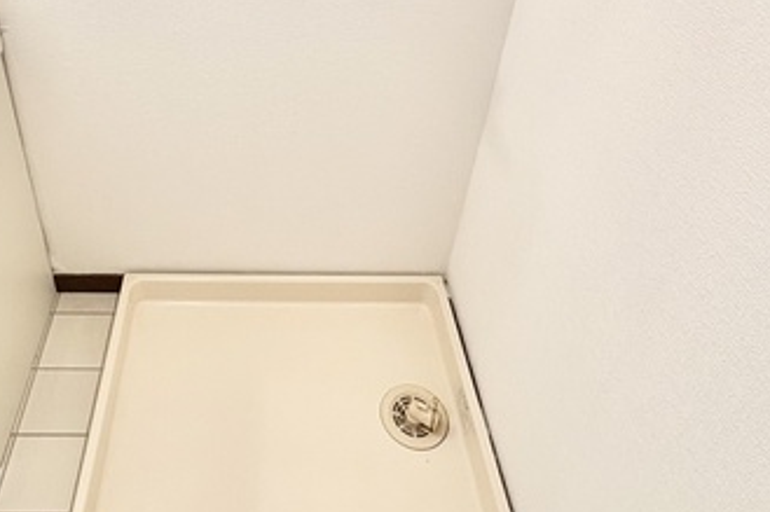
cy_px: 74
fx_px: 663
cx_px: 260
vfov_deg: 39.9
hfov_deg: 59.0
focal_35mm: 31
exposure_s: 1/120
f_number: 2.2
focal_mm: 2.22
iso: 160
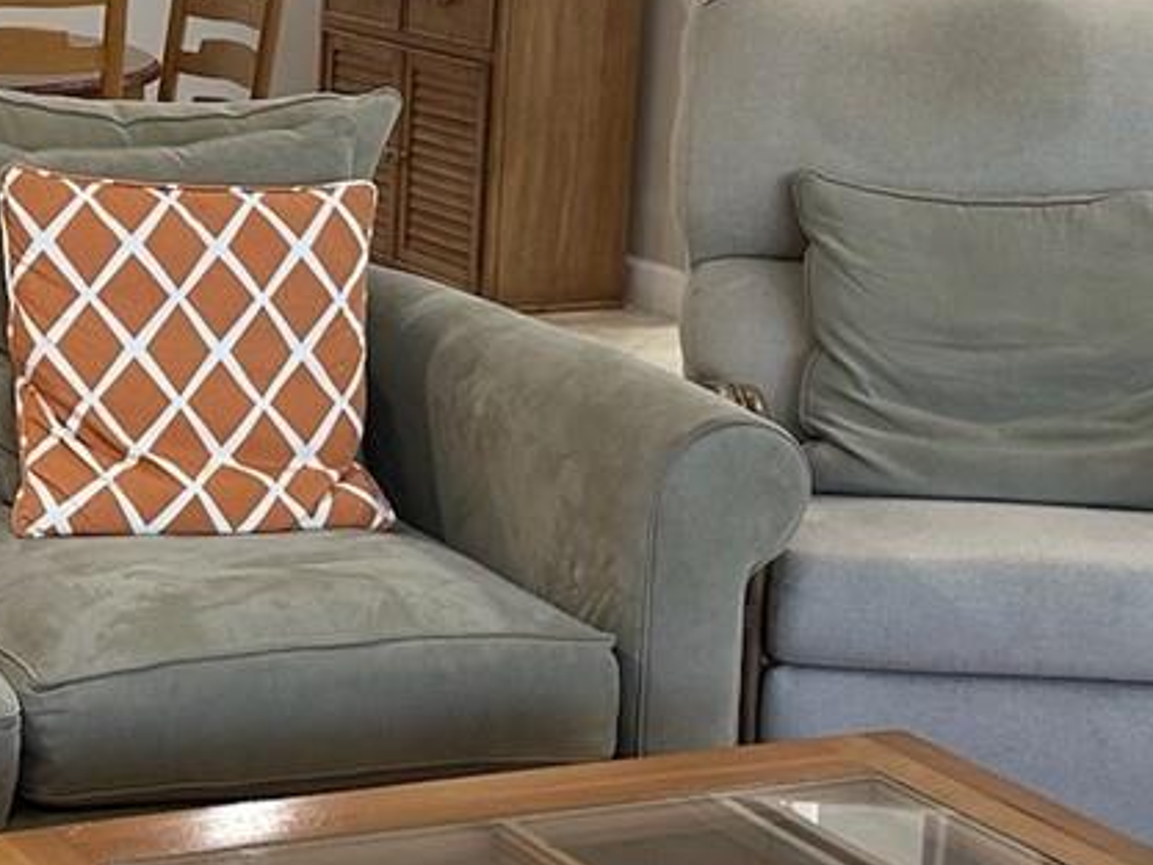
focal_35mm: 92
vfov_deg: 16.1
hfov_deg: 20.3
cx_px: -130
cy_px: 473
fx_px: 3065
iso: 125
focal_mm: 6.86
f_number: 1.78
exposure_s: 1/60
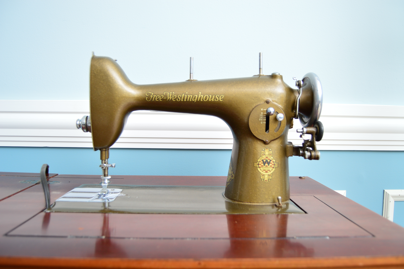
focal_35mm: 28
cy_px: 134
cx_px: 202
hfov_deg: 64.6
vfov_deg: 45.6
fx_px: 320
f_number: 3.5
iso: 200
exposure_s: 1/200
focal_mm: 19
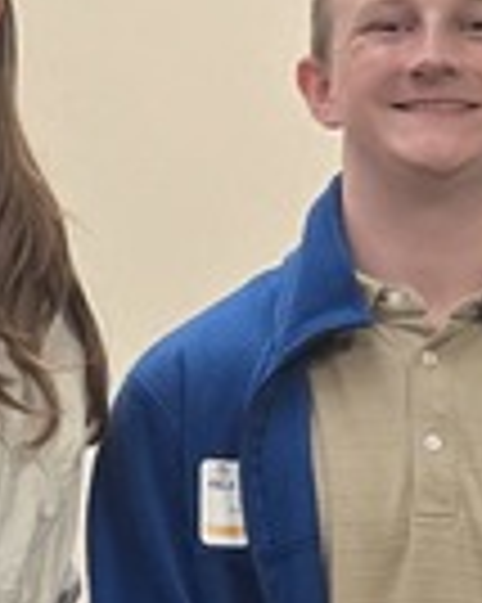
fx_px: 2999
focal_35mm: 168
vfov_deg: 11.5
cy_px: 297
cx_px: 261
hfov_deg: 9.2
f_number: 1.8
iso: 250
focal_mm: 5.4
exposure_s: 1/120
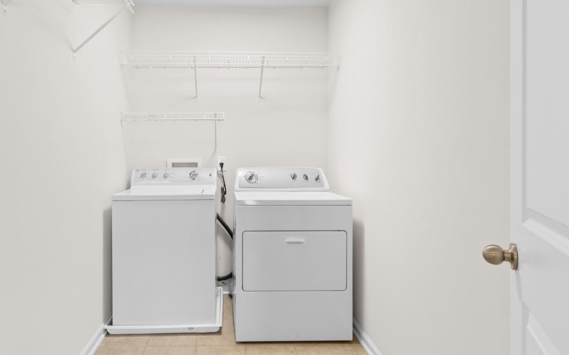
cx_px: 230
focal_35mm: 23
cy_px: 146
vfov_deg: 52.7
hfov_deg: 76.4
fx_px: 357
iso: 100
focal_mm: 10
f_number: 4.5
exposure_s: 1/4
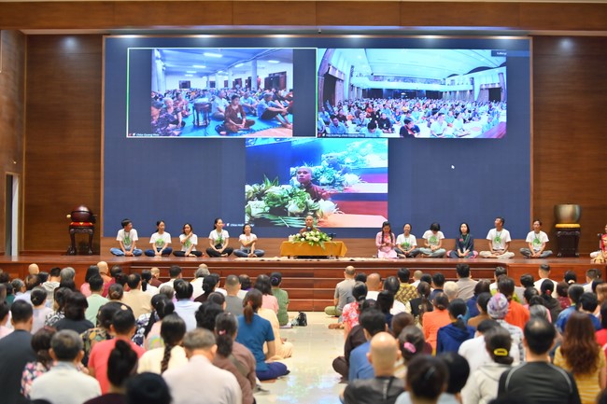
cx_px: 304
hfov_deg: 28.9
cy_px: 202
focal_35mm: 70
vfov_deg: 19.4
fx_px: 1180
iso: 800
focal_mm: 70
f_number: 2.8
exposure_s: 1/100
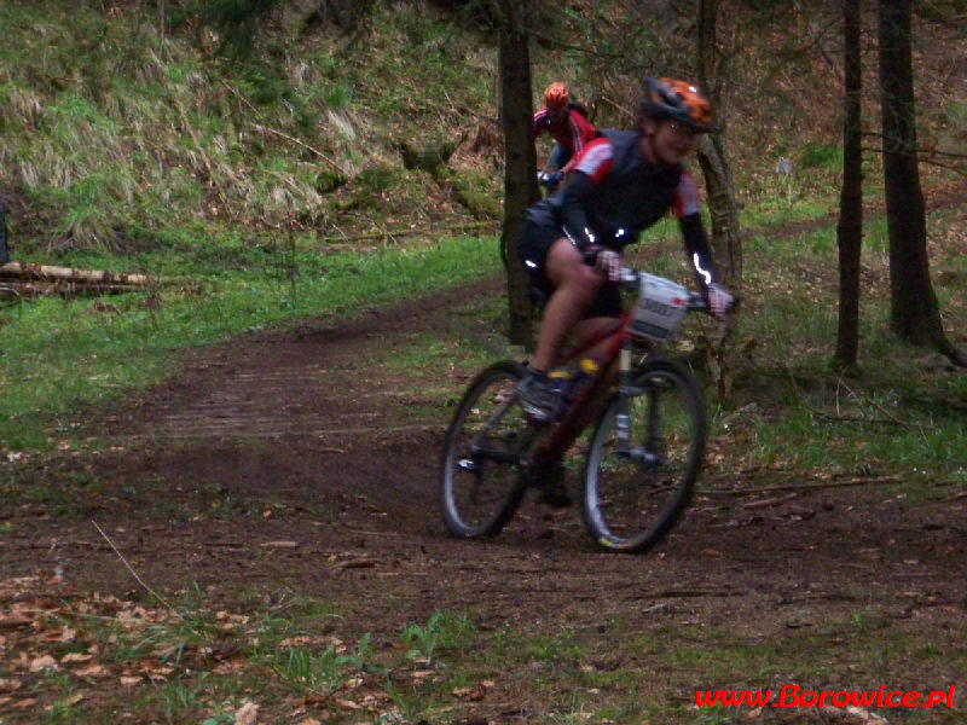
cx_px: 484
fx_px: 3268
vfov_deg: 12.7
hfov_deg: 16.8
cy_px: 362
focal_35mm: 117
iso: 400
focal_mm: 19.2
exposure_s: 1/125
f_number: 4.4
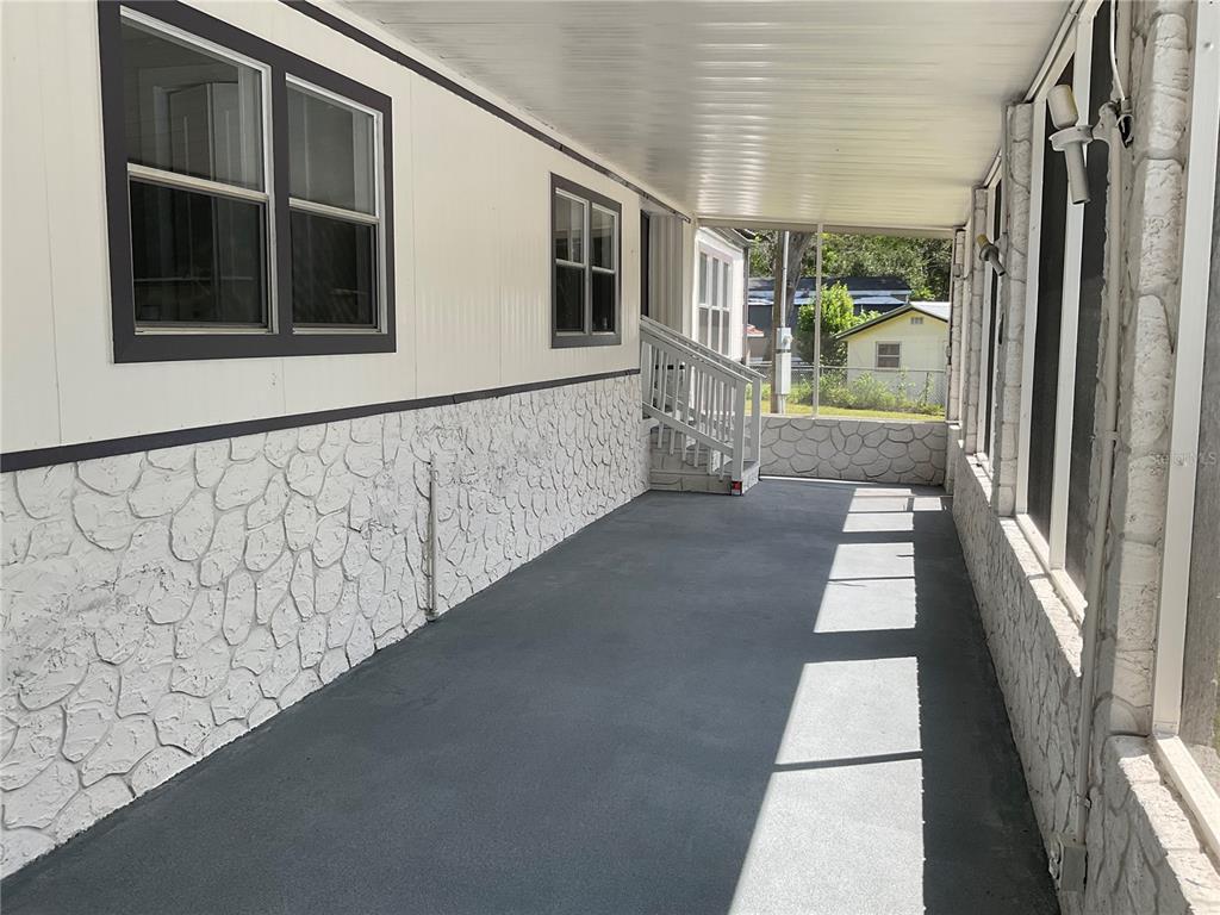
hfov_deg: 61.7
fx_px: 1022
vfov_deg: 48.2
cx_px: 610
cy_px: 458
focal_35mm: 29
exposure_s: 1/442
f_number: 1.8
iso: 16
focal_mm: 3
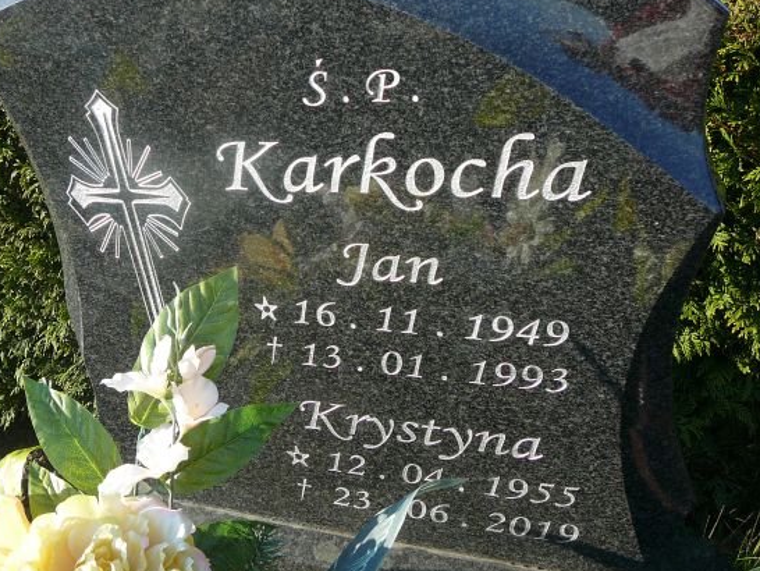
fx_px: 901
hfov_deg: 45.7
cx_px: 361
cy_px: 290
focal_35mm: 41
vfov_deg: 35.2
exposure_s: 1/400
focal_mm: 5.2
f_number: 2.8
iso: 80
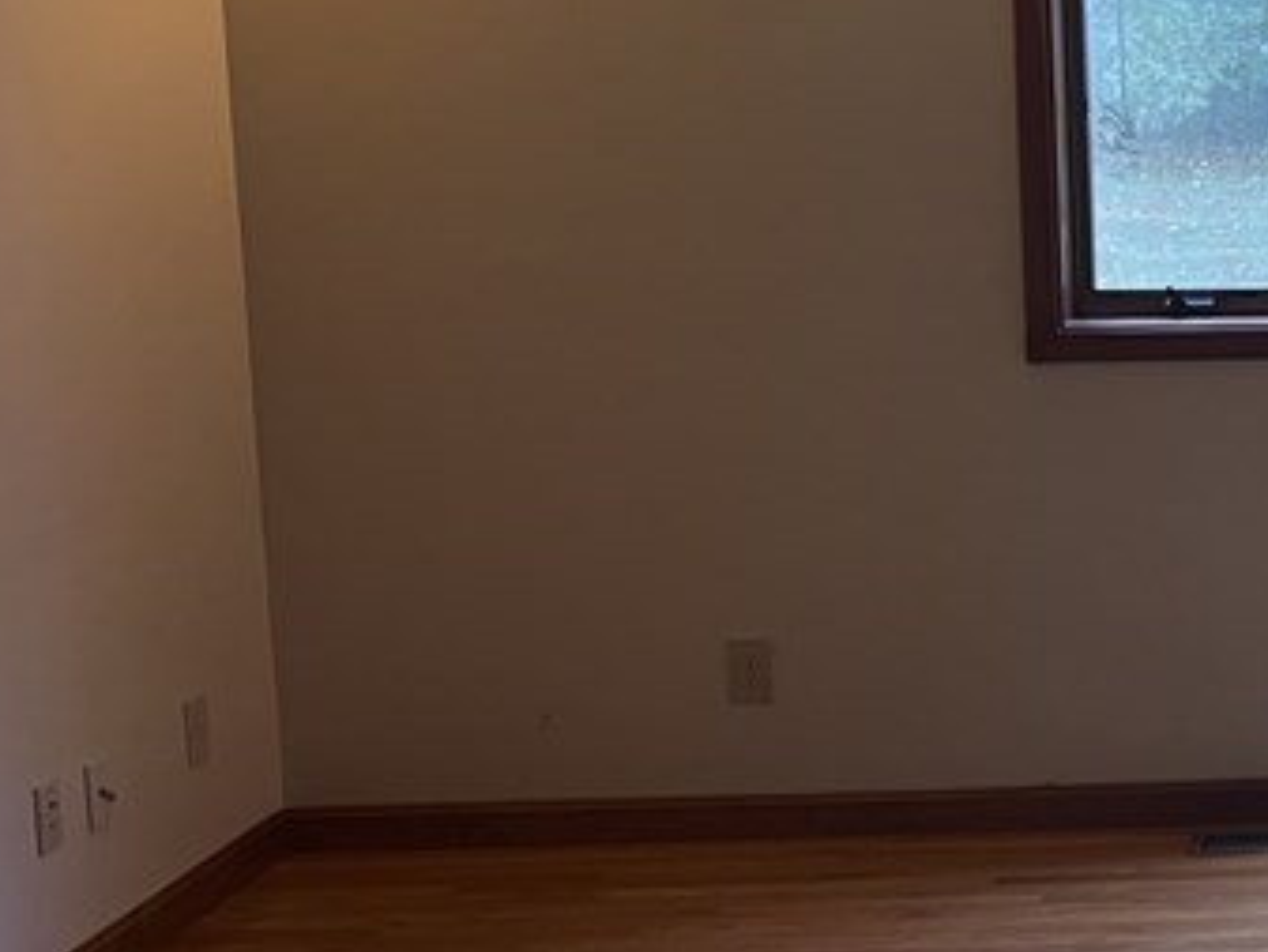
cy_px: 384
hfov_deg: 21.0
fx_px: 2895
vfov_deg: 18.7
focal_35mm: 79
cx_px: 1889
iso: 100
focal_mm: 5.7
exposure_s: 1/60
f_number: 1.5
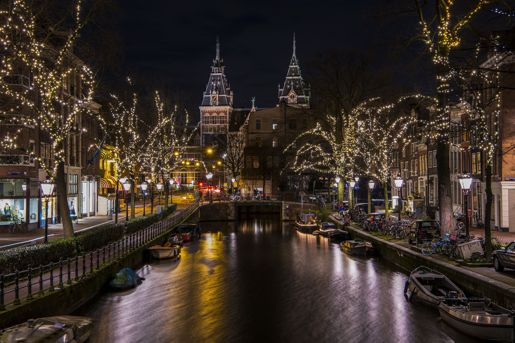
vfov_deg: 26.0
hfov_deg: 38.2
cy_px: 172
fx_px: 744
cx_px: 258
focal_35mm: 52
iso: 100
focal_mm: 52
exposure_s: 20
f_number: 11
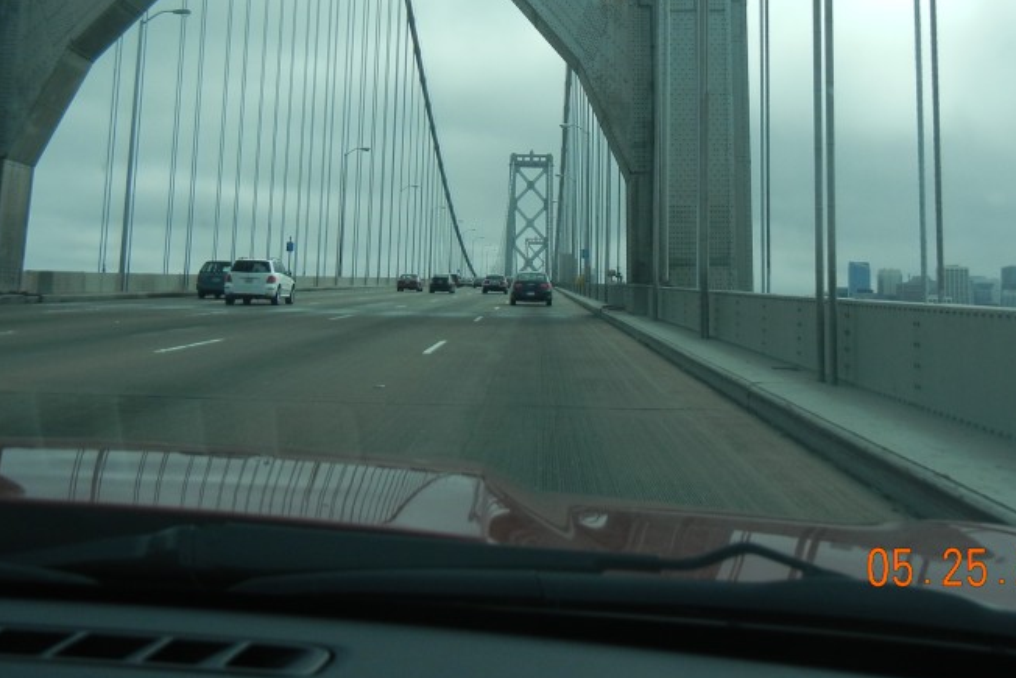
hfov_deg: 40.3
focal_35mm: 49
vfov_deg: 26.8
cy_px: 94
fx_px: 1383
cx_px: 559
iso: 160
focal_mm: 5.4
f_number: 7
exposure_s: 1/446
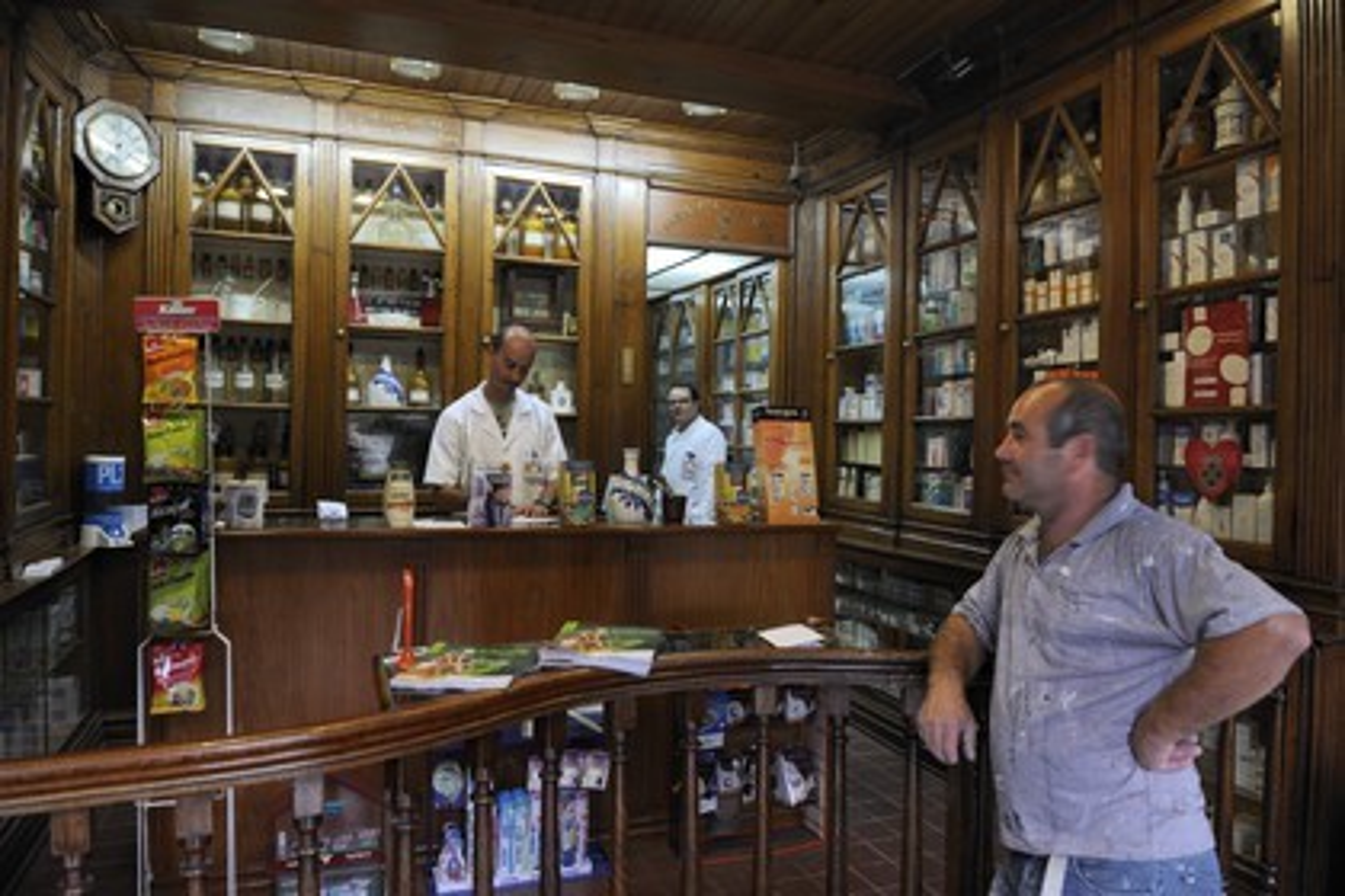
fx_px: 897
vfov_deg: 53.1
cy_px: 448
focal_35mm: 24
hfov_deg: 73.7
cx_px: 672
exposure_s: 1/10
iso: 400
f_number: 4
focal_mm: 24
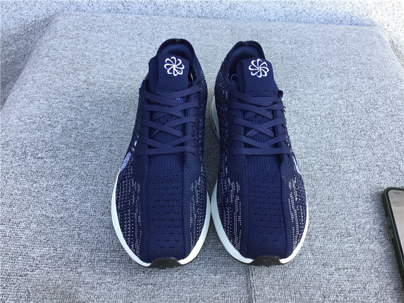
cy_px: 152
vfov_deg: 45.4
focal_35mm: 31
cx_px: 202
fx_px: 362
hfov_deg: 58.4
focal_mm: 3.3
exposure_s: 1/100
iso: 40
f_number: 2.4
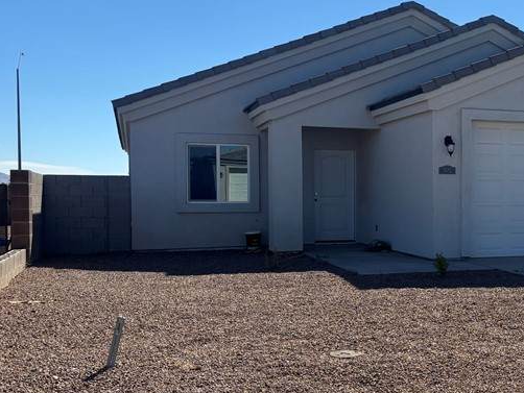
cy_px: 216
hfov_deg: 33.7
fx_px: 803
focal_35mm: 53
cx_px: 498
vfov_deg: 27.5
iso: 50
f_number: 1.6
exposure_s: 1/3311
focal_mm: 5.96
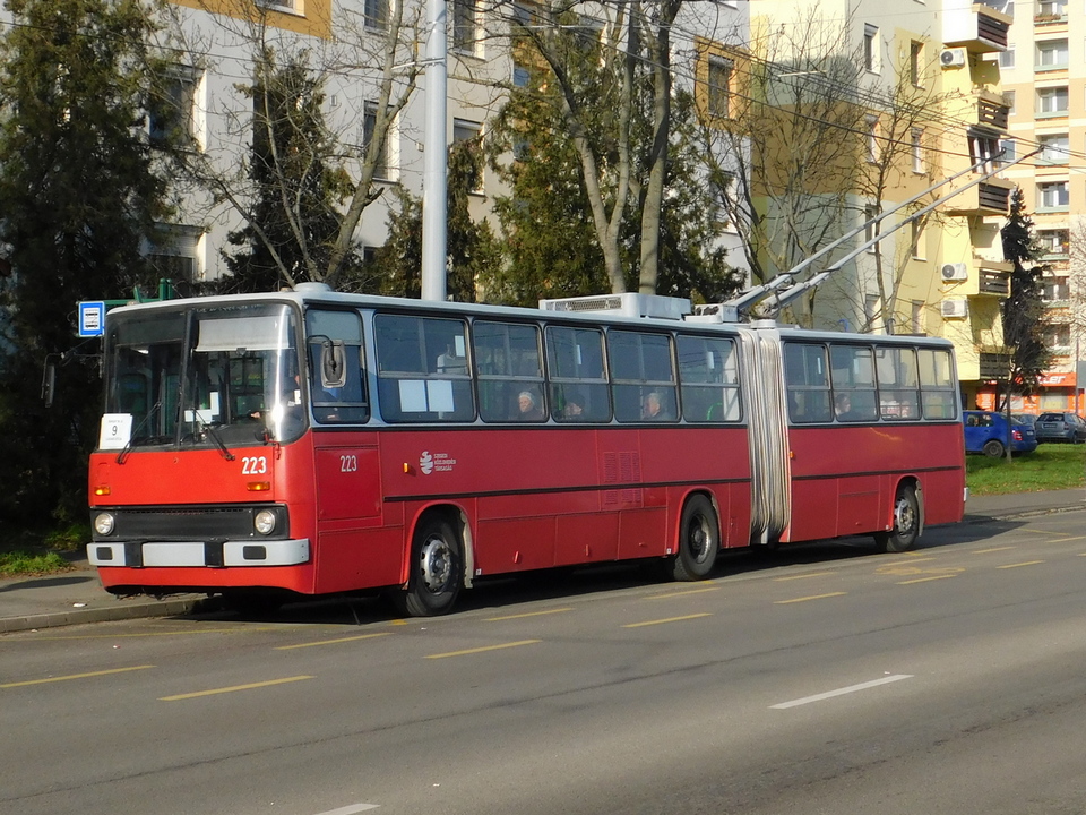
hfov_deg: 46.8
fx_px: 1255
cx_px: 543
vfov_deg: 36.0
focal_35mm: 40
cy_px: 408
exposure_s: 1/1250
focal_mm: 7.1
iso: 125
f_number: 3.6
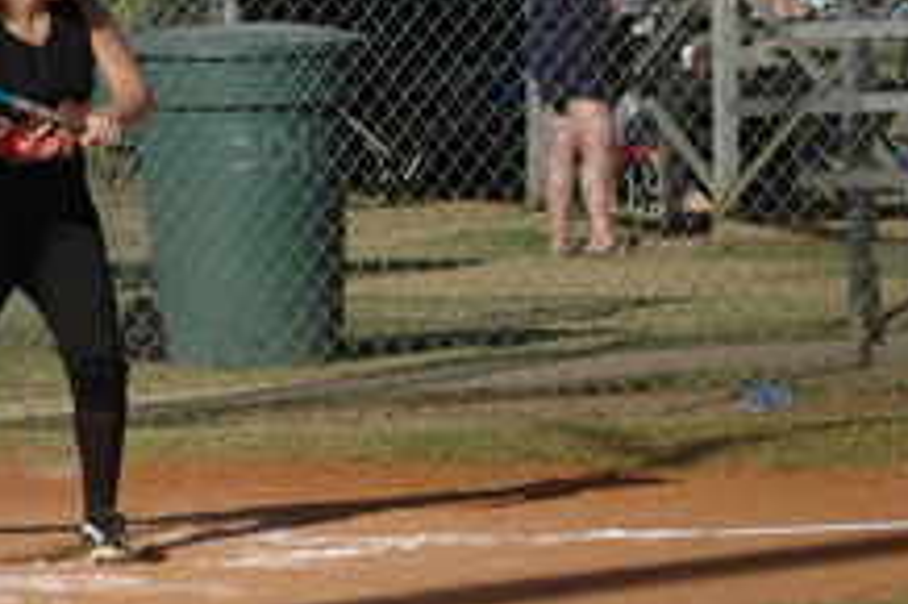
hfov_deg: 4.7
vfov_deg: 3.2
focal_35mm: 434
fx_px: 10947
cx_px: 75
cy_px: -23
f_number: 8
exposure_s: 1/1000
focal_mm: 105
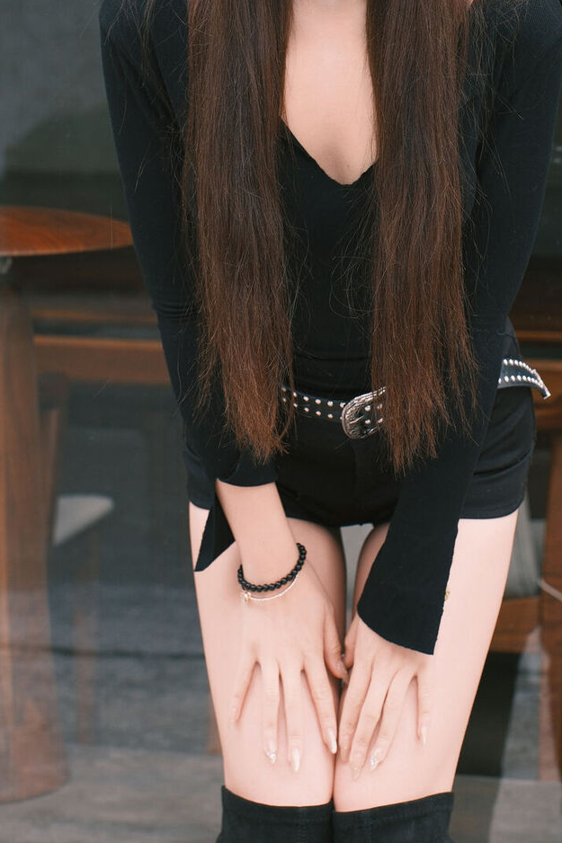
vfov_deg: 16.2
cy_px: 170
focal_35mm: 126
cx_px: 334
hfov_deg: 10.9
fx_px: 2951
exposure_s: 1/125
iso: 400
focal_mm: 50
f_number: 3.6
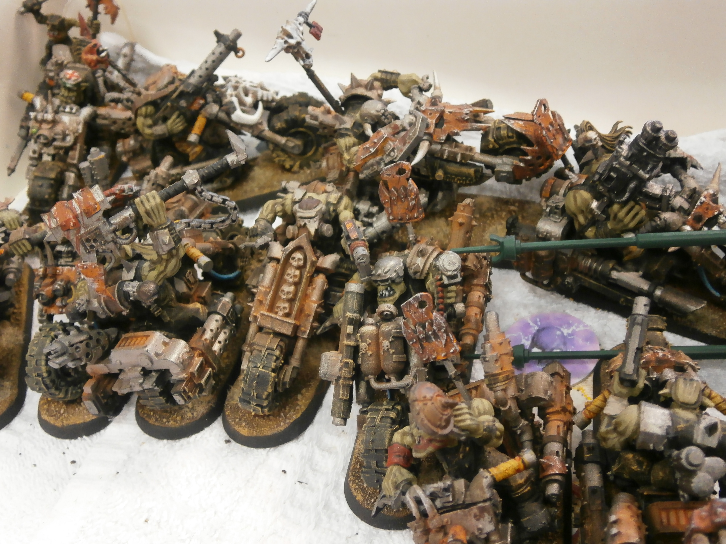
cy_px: 272
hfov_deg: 40.4
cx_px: 363
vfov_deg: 30.9
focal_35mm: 47
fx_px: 986
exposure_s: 1/20
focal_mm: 8.3
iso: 200
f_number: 3.4
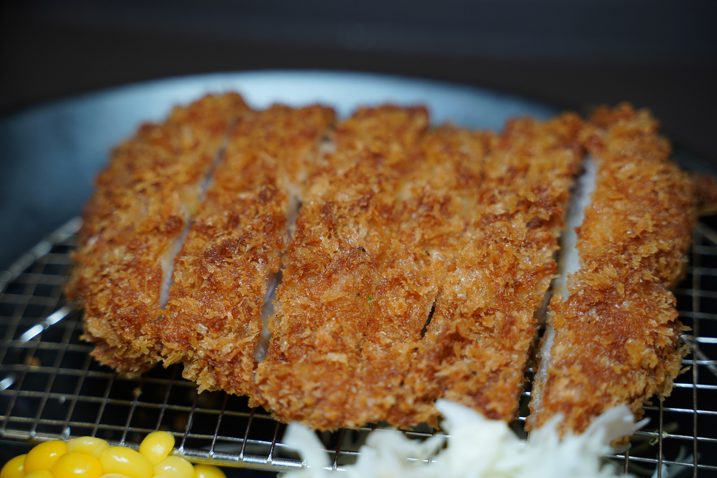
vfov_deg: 20.0
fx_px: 1354
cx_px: 358
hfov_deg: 29.7
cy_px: 239
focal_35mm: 68
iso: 160
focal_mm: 68
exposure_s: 1/80
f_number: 4
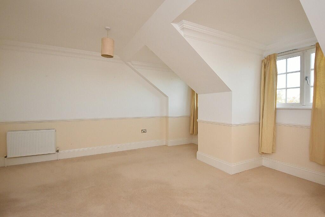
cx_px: 162
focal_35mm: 18
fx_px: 163
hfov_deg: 90.0
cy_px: 108
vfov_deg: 67.5
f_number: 4.5
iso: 800
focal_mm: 12
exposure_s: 1/160
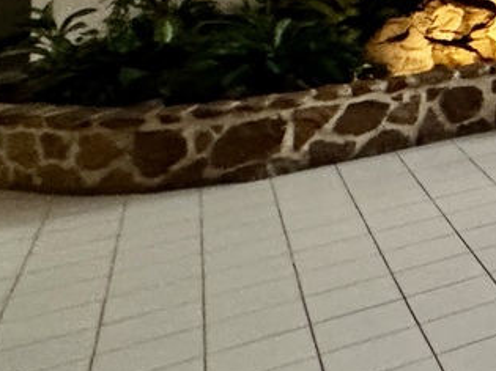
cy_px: -156
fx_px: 917
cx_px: 986
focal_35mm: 64
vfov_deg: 20.3
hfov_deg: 19.0
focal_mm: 2.22
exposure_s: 1/60
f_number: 2.2
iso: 250
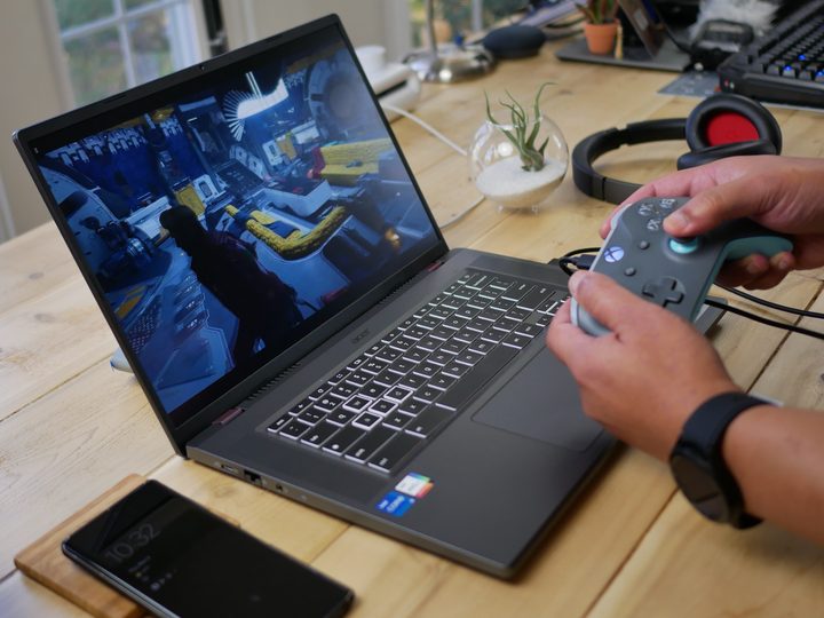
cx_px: 412
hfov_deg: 60.0
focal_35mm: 30
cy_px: 309
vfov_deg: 46.8
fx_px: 714
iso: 200
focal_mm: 15
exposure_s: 1/160
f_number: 1.7
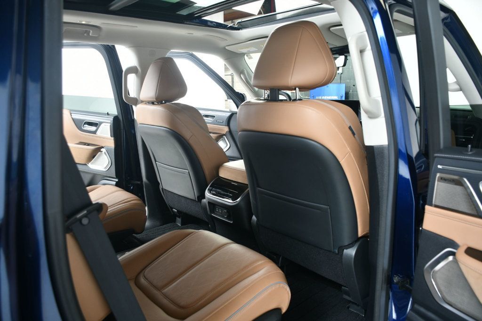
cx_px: 241
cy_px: 160
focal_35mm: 27
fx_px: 361
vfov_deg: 47.9
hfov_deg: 67.4
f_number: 4.5
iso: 100
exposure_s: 1/160
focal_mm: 18
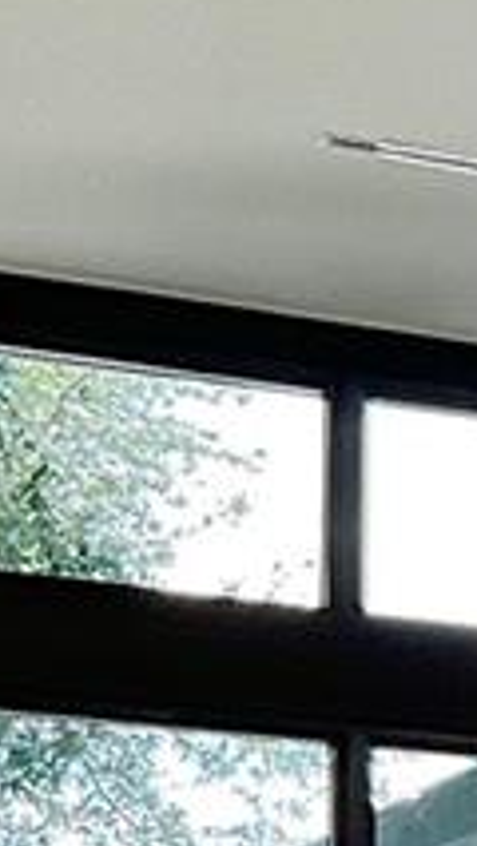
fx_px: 3998
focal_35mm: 178
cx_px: 1554
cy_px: 1402
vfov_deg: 11.4
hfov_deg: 6.2
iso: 50
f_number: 1.8
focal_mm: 3
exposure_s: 1/120
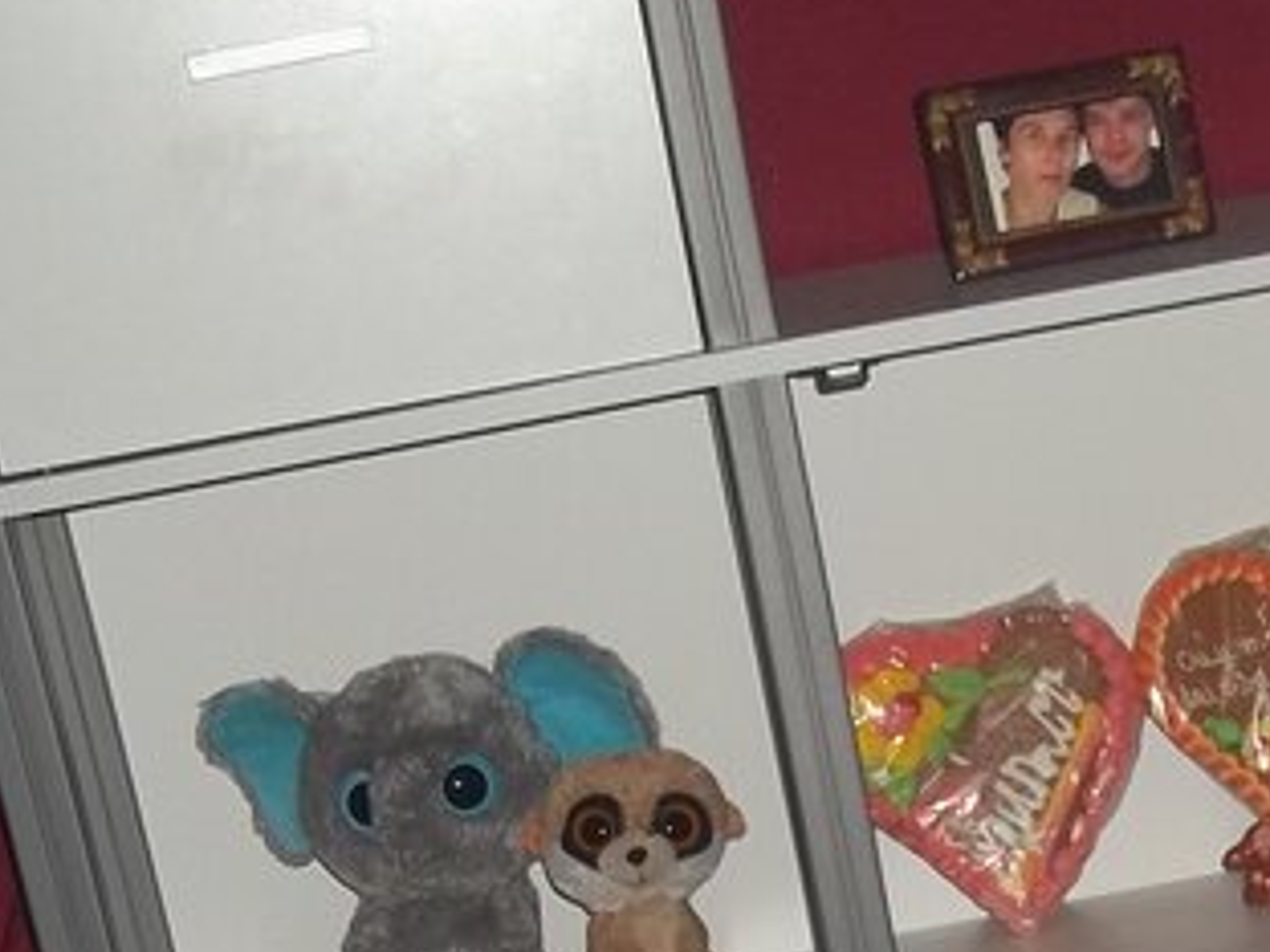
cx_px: 1172
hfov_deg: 15.8
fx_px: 4513
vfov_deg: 11.5
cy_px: 1509
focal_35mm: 123
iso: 80
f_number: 2.9
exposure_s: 1/30
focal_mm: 5.7
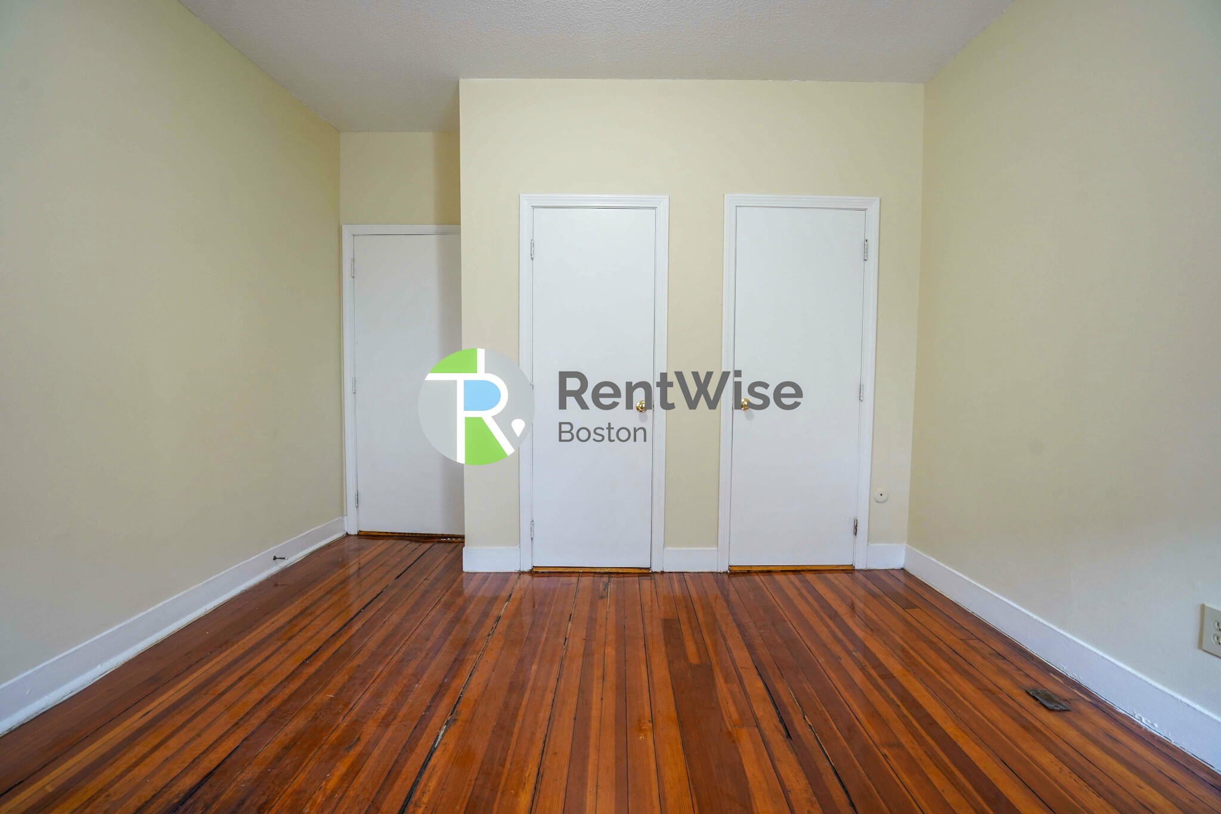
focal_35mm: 16
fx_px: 543
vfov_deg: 73.7
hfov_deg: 96.7
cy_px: 407
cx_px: 610
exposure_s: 1/30
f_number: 6.3
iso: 1250
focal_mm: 16
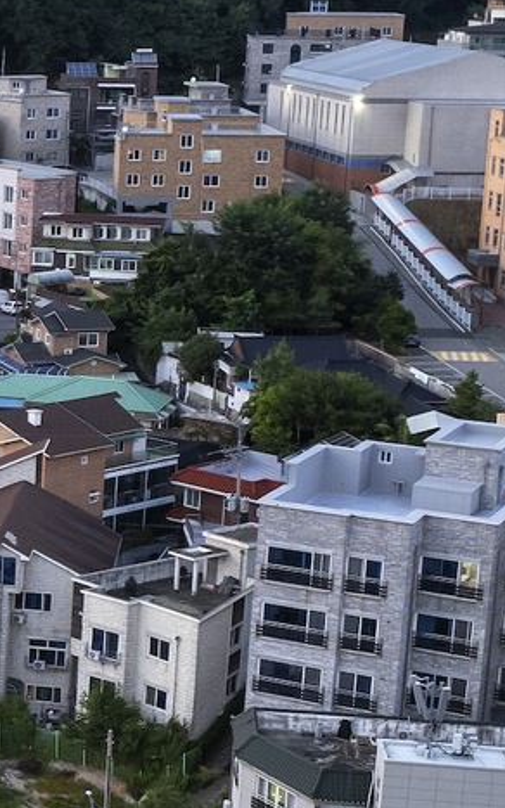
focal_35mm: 96
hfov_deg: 12.3
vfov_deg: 21.6
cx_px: -443
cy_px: 501
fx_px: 2113
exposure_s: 1/30
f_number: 2.8
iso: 200
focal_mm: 8.38
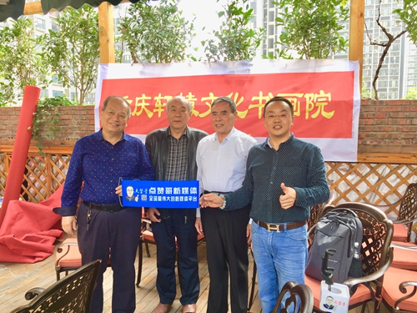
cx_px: 208
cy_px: 156
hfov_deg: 61.7
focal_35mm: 29
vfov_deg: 48.2
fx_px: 349
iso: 32
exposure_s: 1/101
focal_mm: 4.15
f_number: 2.2
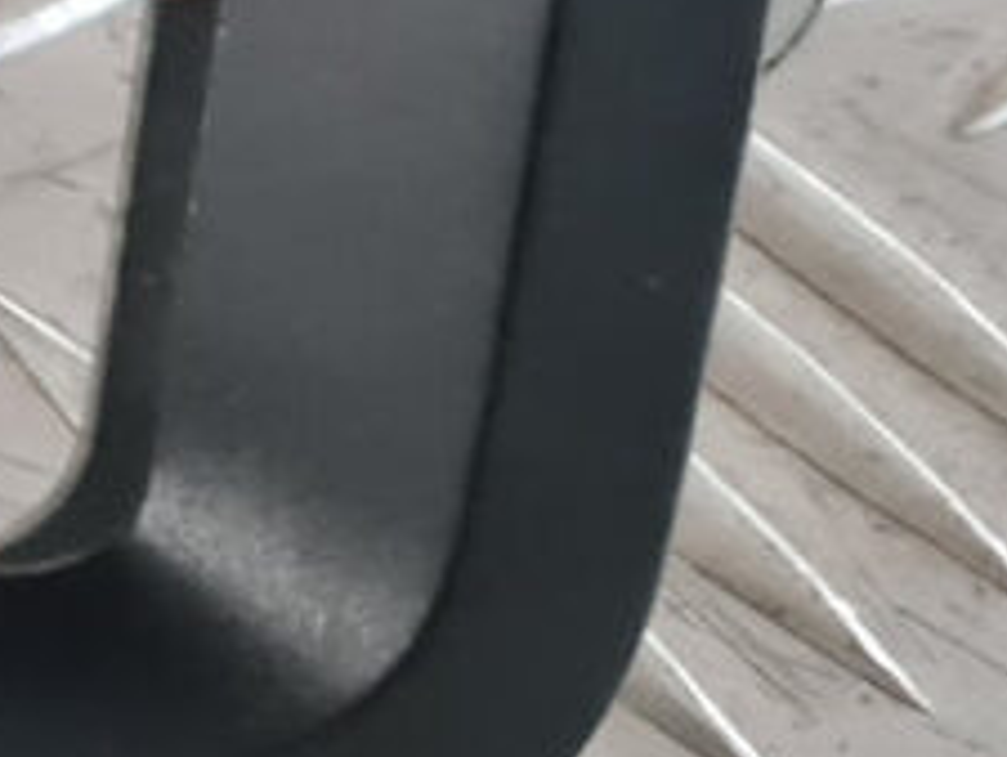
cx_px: -1625
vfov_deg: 8.6
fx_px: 4715
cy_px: -856
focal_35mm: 162
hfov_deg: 10.2
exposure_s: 1/33
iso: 640
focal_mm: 5.4
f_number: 1.8
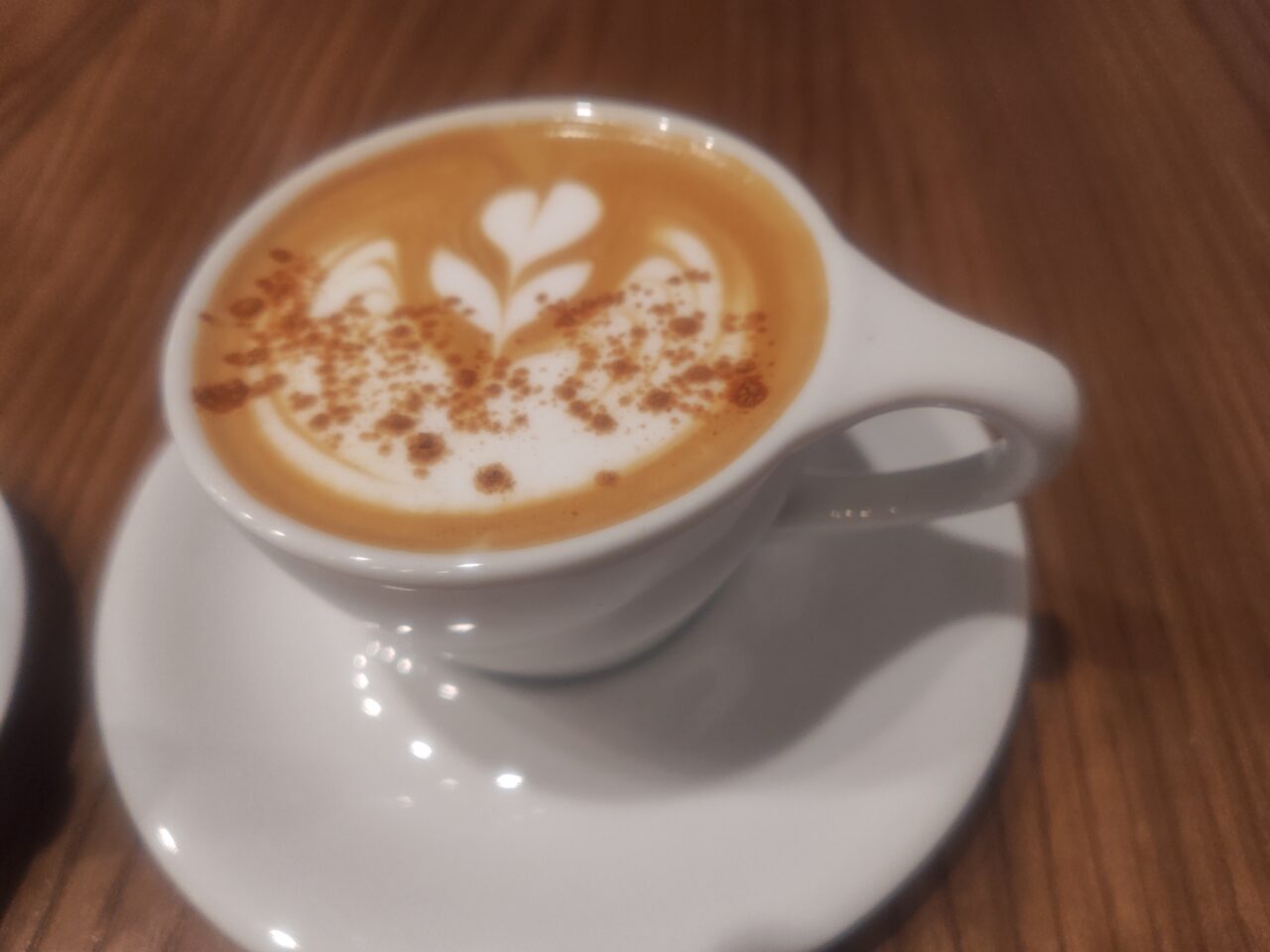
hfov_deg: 73.9
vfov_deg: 58.9
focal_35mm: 23
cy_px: 476
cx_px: 635
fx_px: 844
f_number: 1.9
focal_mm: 5.56
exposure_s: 1/50
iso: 280
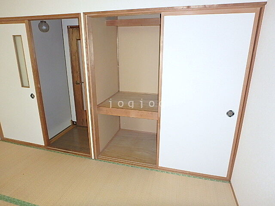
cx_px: 138
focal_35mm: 21
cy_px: 103
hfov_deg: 79.0
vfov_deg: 63.4
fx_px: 167
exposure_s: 1/30
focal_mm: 3.7
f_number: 3.5
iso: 400
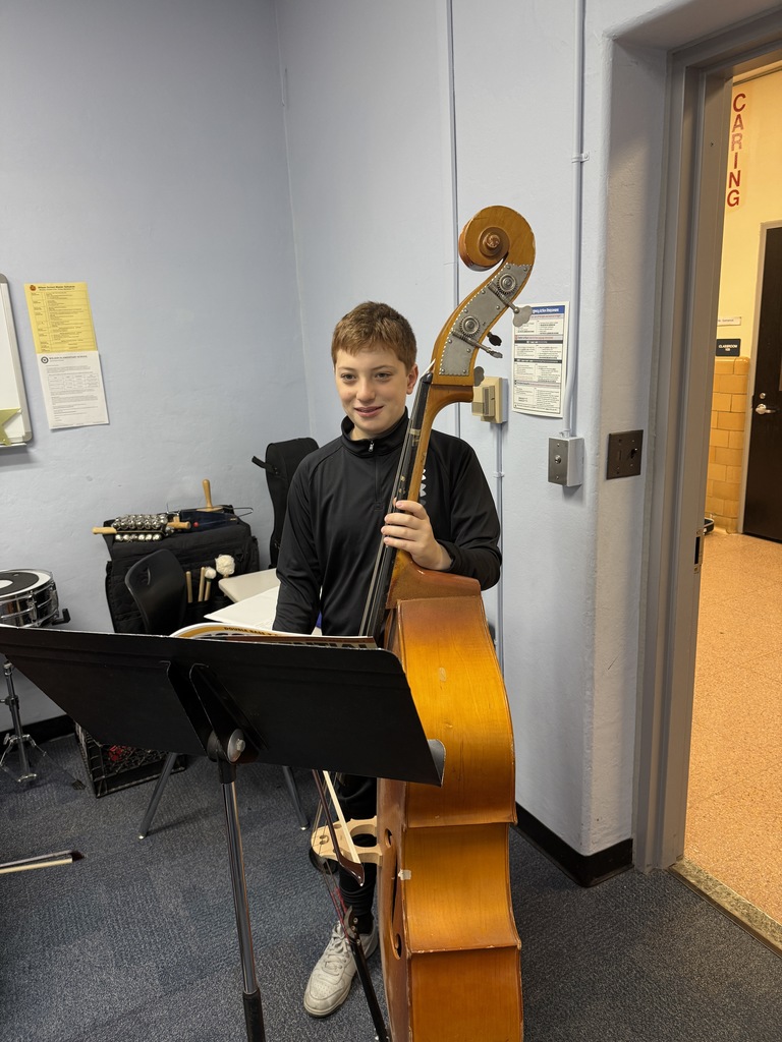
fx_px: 723
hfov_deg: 56.8
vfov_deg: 71.6
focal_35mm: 24
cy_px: 521
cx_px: 391
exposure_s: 1/60
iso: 160
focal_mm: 6.76
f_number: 1.78
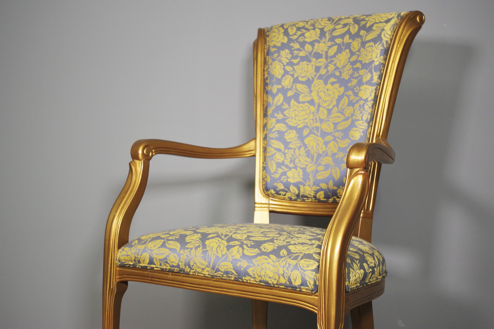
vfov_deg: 26.0
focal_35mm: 52
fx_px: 713
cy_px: 164
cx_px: 247
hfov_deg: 38.2
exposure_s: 1/80
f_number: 4.5
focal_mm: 35
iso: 800
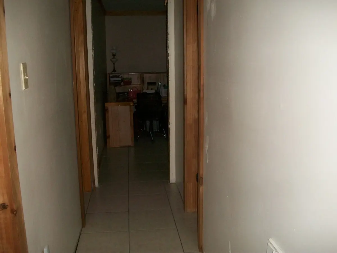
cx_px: 168
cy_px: 126
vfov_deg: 44.2
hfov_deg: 56.8
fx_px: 312
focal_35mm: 32
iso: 160
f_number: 2.9
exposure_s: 1/30
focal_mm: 5.7
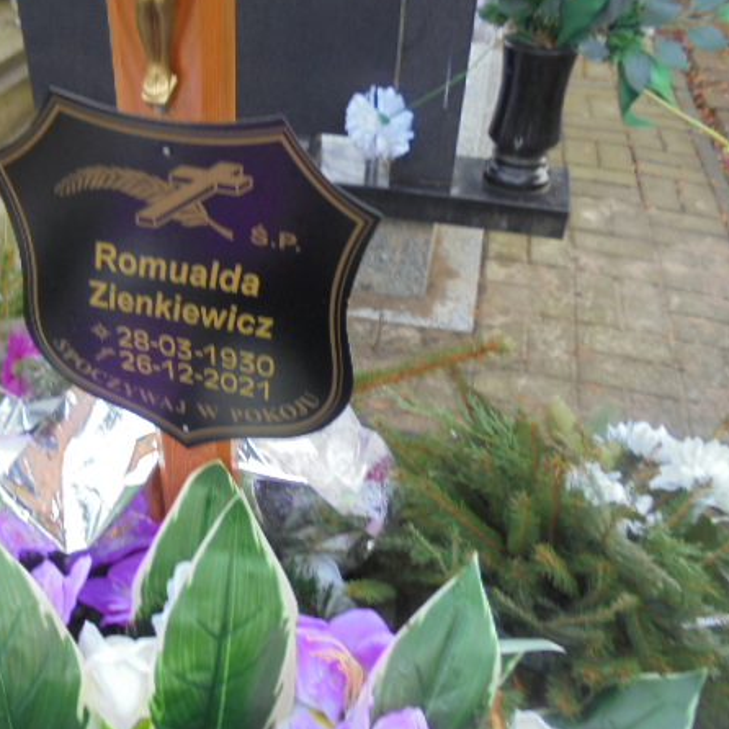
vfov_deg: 49.7
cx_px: 244
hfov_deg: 48.9
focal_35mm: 33
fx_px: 786
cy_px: 343
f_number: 3.5
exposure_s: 1/30
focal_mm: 4.6
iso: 100
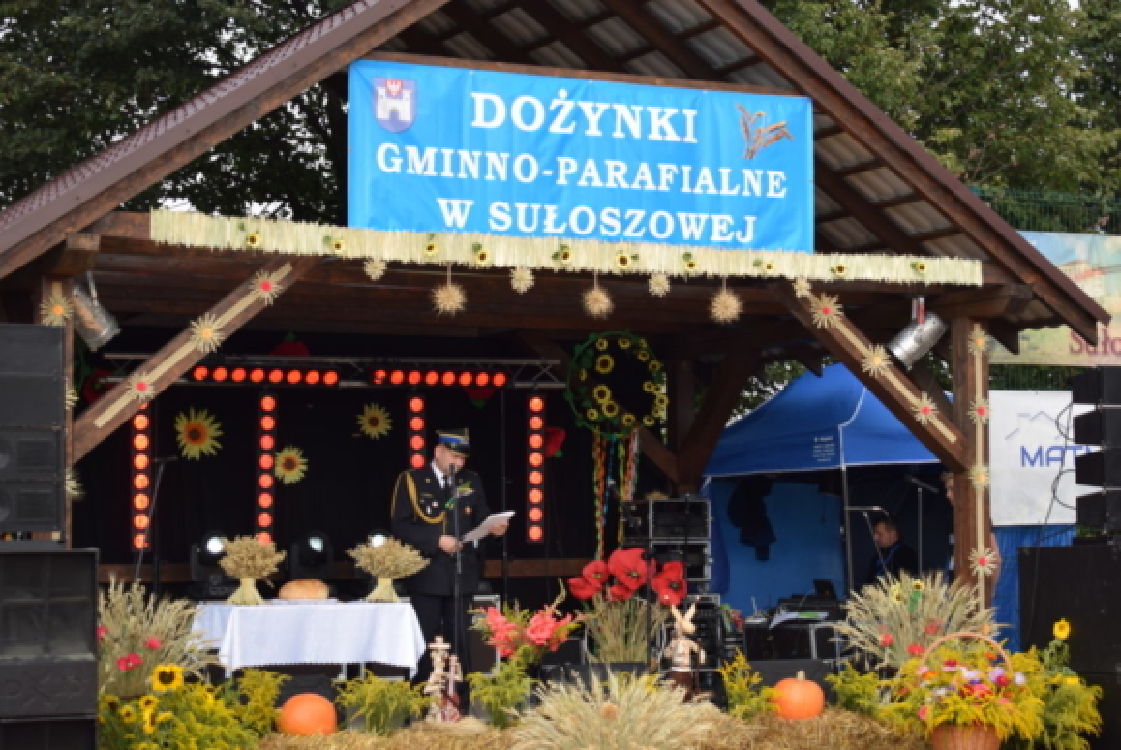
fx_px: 2323
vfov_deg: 18.3
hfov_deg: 27.1
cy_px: 400
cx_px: 558
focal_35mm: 75
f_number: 5.6
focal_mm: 45
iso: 110
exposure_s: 1/125
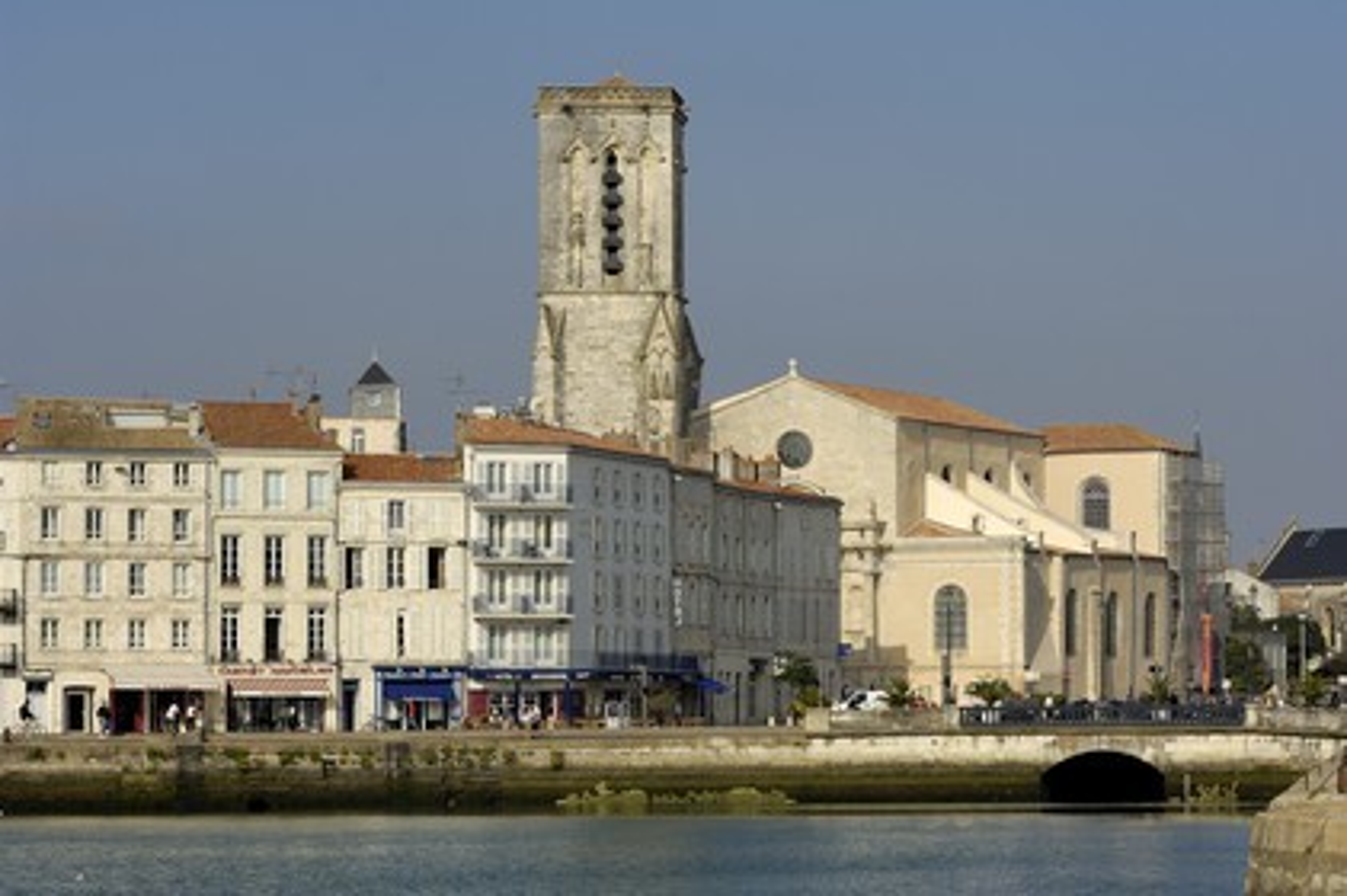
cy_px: 448
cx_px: 674
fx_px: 5328
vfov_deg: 9.6
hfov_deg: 14.4
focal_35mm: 142
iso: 100
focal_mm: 95
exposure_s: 1/400
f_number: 6.7
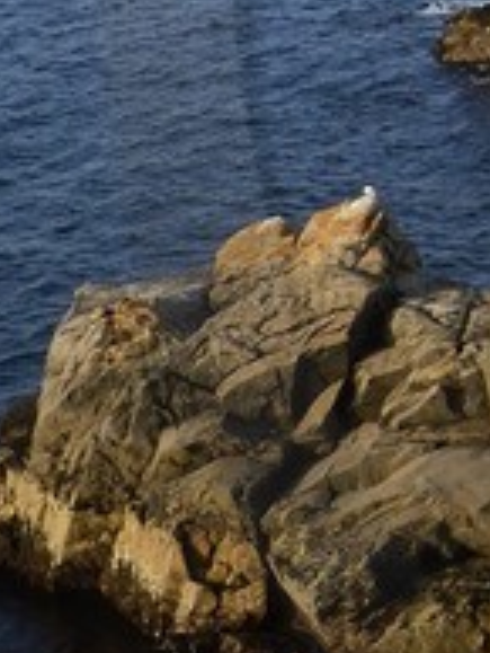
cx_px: 1473
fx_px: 4204
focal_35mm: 223
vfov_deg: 8.8
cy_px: -96
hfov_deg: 6.1
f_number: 16
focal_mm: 28
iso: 200
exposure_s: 1/60
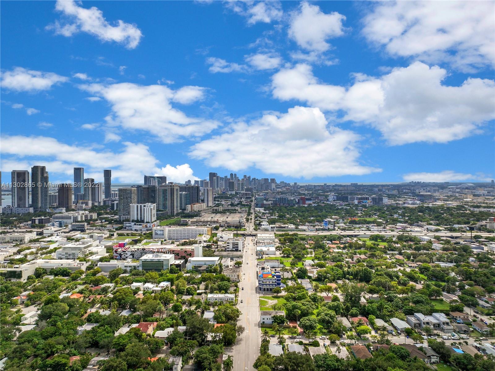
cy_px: 186
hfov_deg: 71.6
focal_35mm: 24
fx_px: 343
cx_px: 248
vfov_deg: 56.8
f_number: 2.8
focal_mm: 12.29
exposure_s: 1/4000
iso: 120
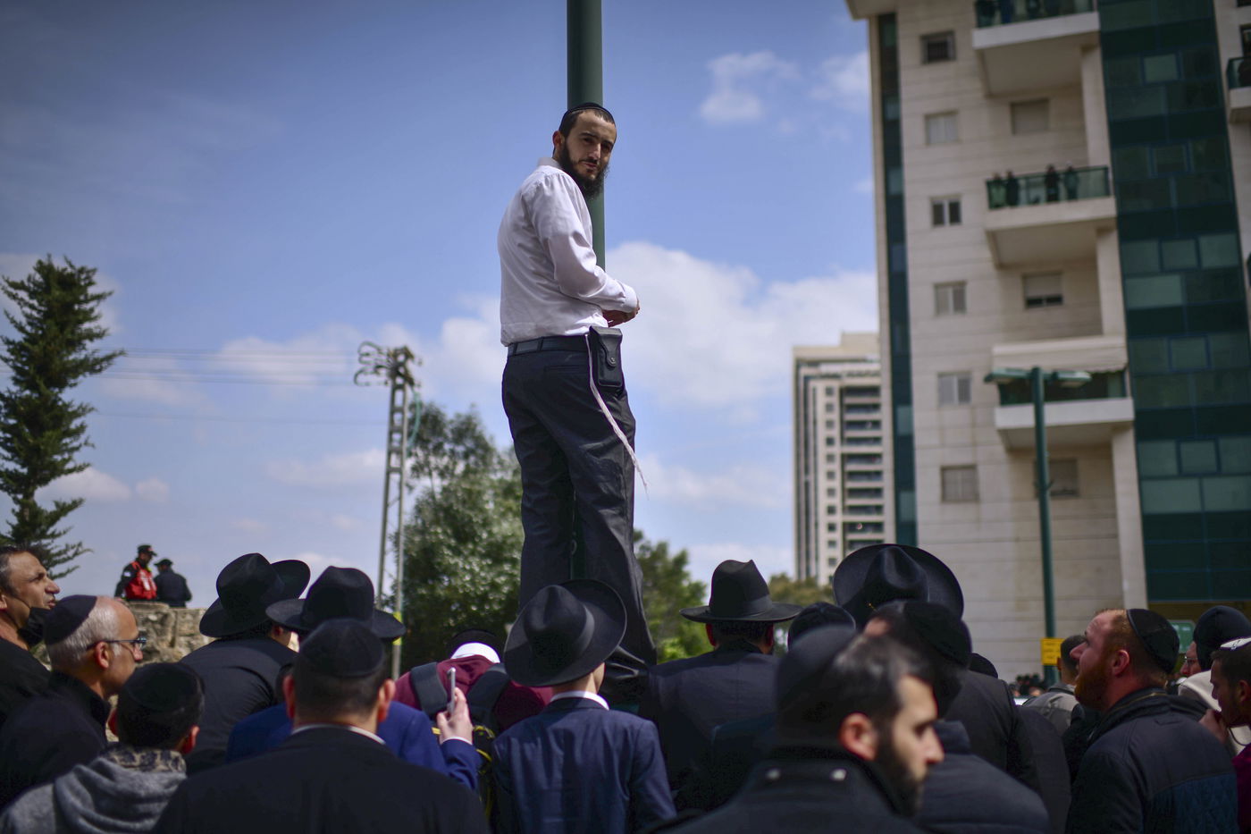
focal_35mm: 35
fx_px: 1216
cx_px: 626
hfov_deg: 54.4
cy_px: 417
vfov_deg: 37.8
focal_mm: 35
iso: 31
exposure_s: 1/6400
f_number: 1.4
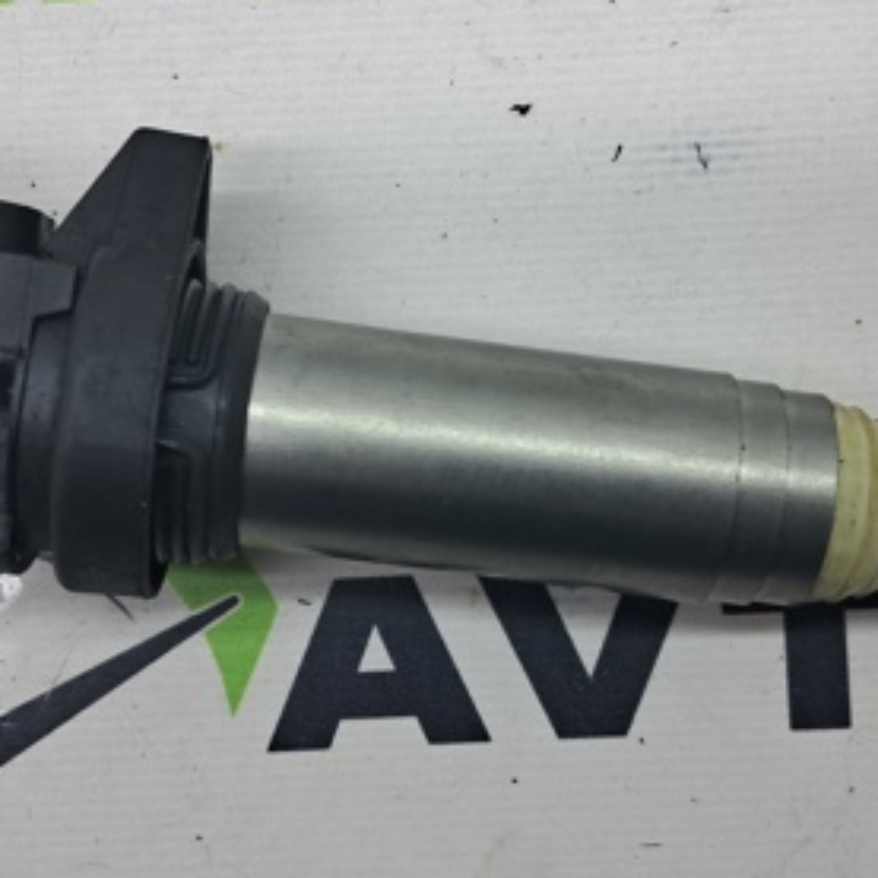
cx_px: 444
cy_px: 420
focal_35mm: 55
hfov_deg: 31.1
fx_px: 1578
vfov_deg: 31.1
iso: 50
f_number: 1.8
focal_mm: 4
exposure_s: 1/60
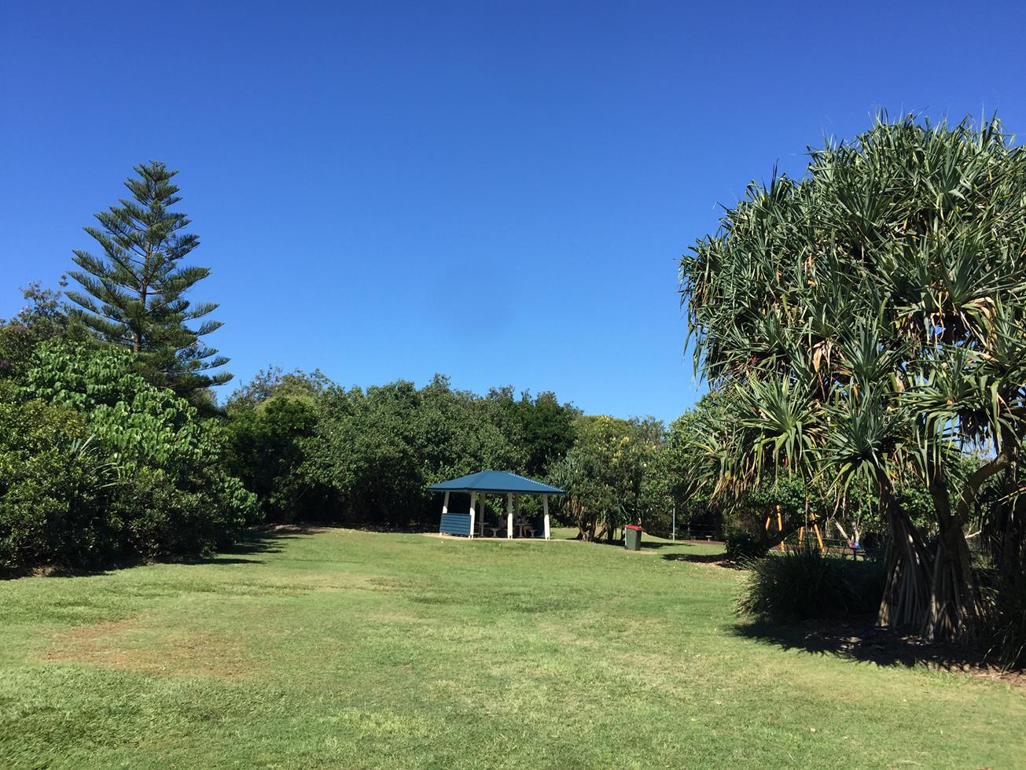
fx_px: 860
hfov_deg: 61.7
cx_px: 513
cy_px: 385
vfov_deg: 48.2
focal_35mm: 29
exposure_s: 1/1582
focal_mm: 4.15
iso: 32
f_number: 2.2
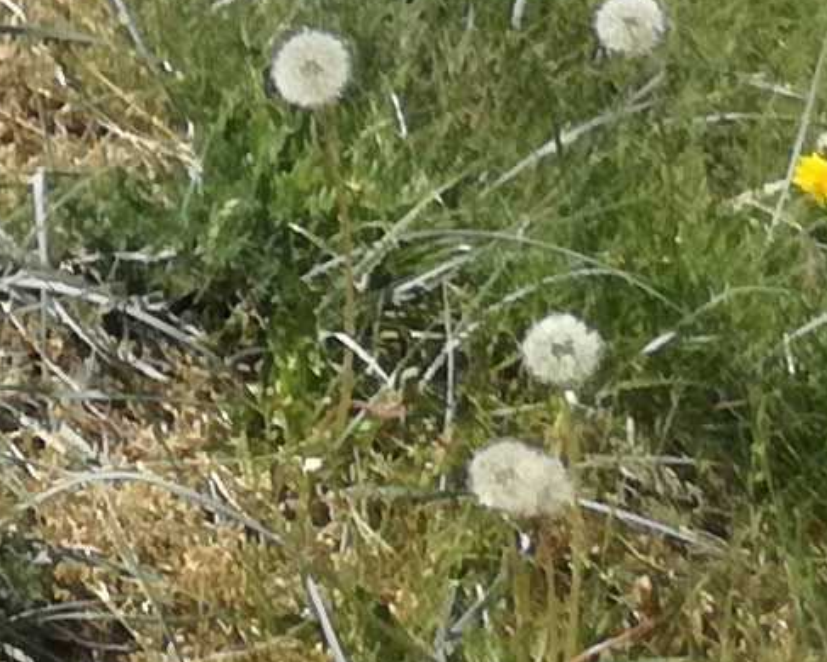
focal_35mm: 225
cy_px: -1314
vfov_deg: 6.3
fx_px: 5509
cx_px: -435
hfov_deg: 8.4
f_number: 2
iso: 50
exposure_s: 1/1116
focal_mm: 3.79
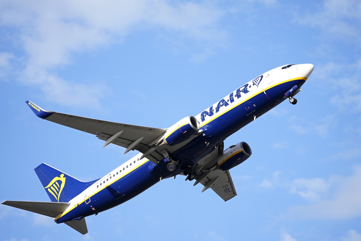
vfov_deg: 6.8
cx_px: 180
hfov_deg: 10.2
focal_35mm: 201
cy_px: 120
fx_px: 2015
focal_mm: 200
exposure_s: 1/800
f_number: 2.8
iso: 100
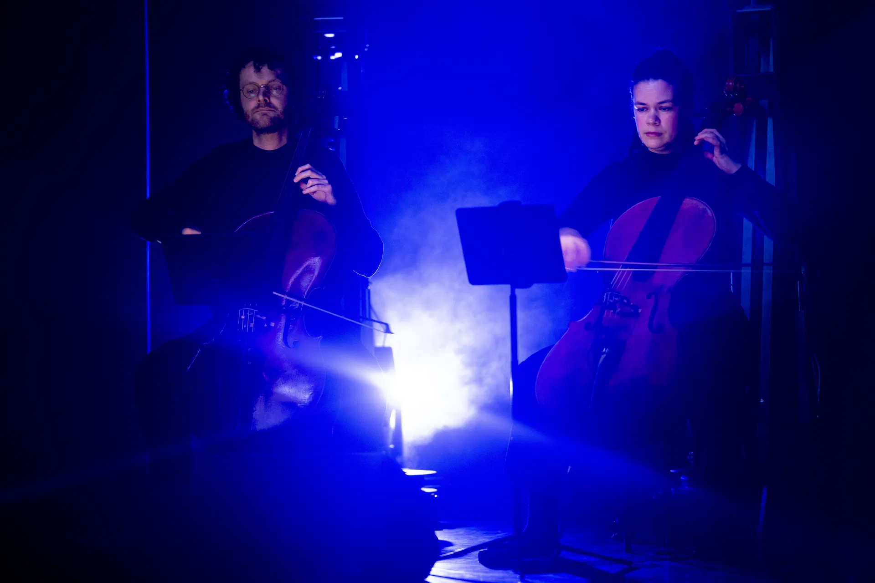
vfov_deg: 10.2
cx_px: 438
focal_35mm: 135
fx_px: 3281
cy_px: 292
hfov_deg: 15.2
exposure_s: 1/20
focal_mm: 135
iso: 1600
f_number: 1.8
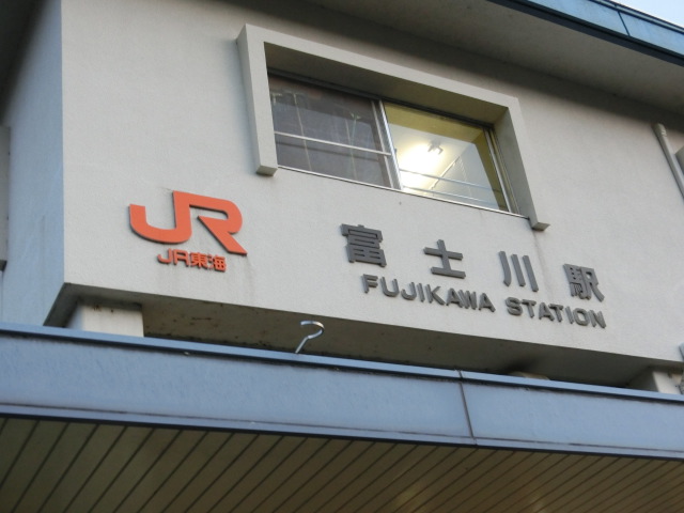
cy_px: 256
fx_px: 1028
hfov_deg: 36.8
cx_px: 342
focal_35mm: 52
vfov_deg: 28.0
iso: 400
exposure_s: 1/50
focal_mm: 9.3
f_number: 4.7
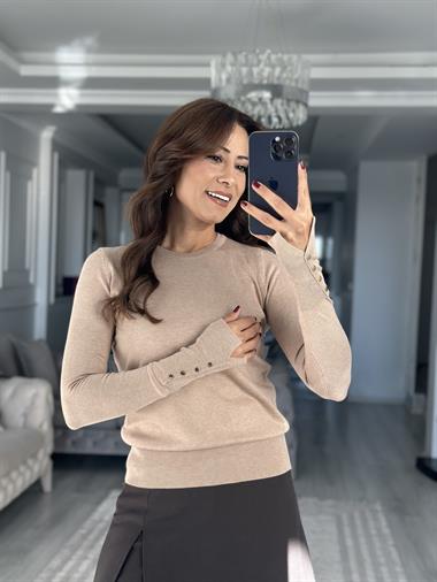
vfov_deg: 39.6
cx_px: 218
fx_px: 807
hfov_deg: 30.3
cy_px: 291
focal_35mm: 48
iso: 80
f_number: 1.78
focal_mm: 6.86
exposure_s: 1/221
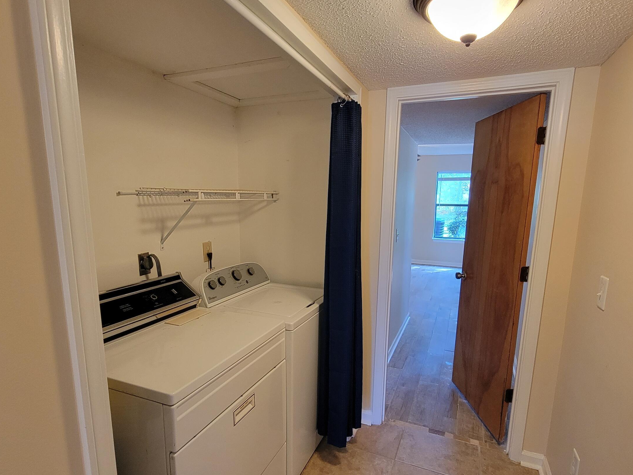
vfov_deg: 71.4
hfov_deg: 87.8
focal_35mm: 18
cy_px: 262
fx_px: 329
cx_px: 313
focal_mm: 2.2
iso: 400
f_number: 2.2
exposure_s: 1/60
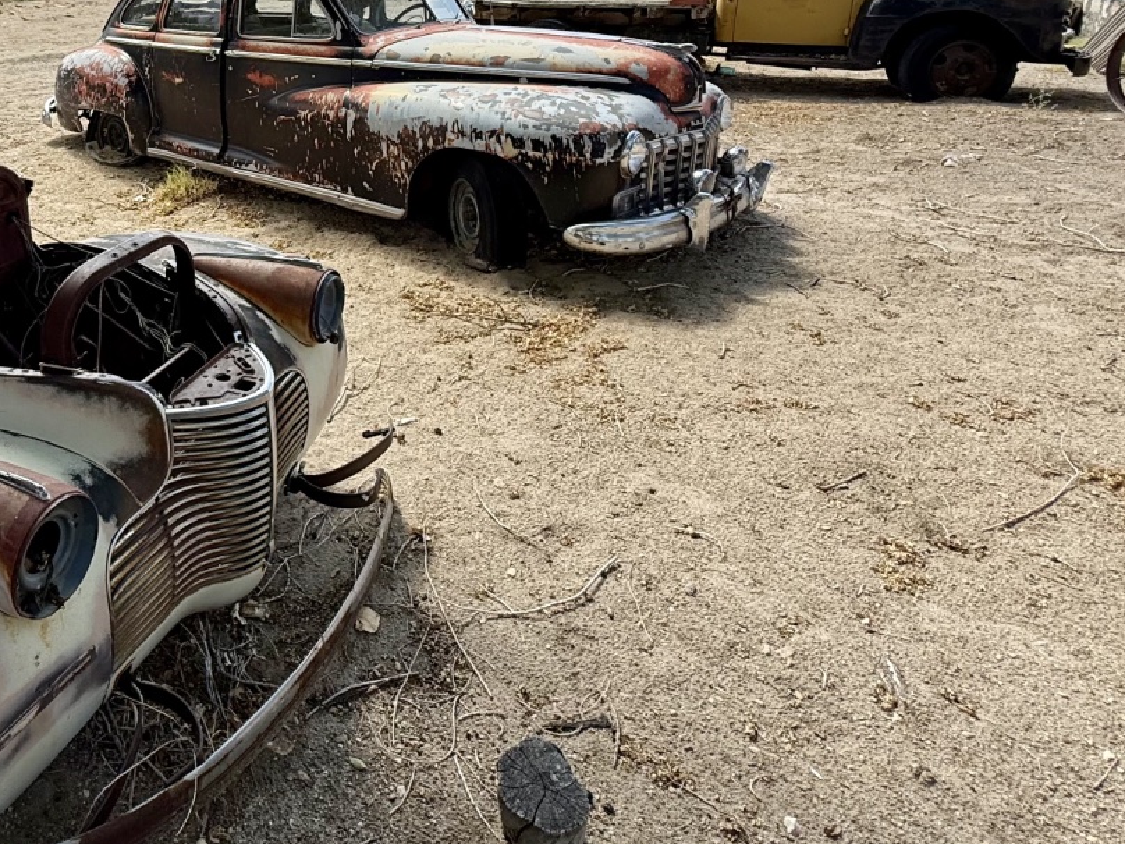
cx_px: 242
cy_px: 154
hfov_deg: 62.2
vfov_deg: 49.5
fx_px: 845
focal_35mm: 26
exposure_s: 1/876
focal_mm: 2.22
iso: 64
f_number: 2.2
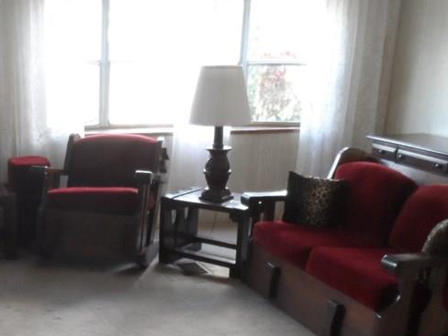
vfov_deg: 28.2
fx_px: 647
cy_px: 290
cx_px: 97
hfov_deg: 37.0
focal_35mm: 50
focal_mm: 4
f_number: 3.2
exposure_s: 1/30
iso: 320
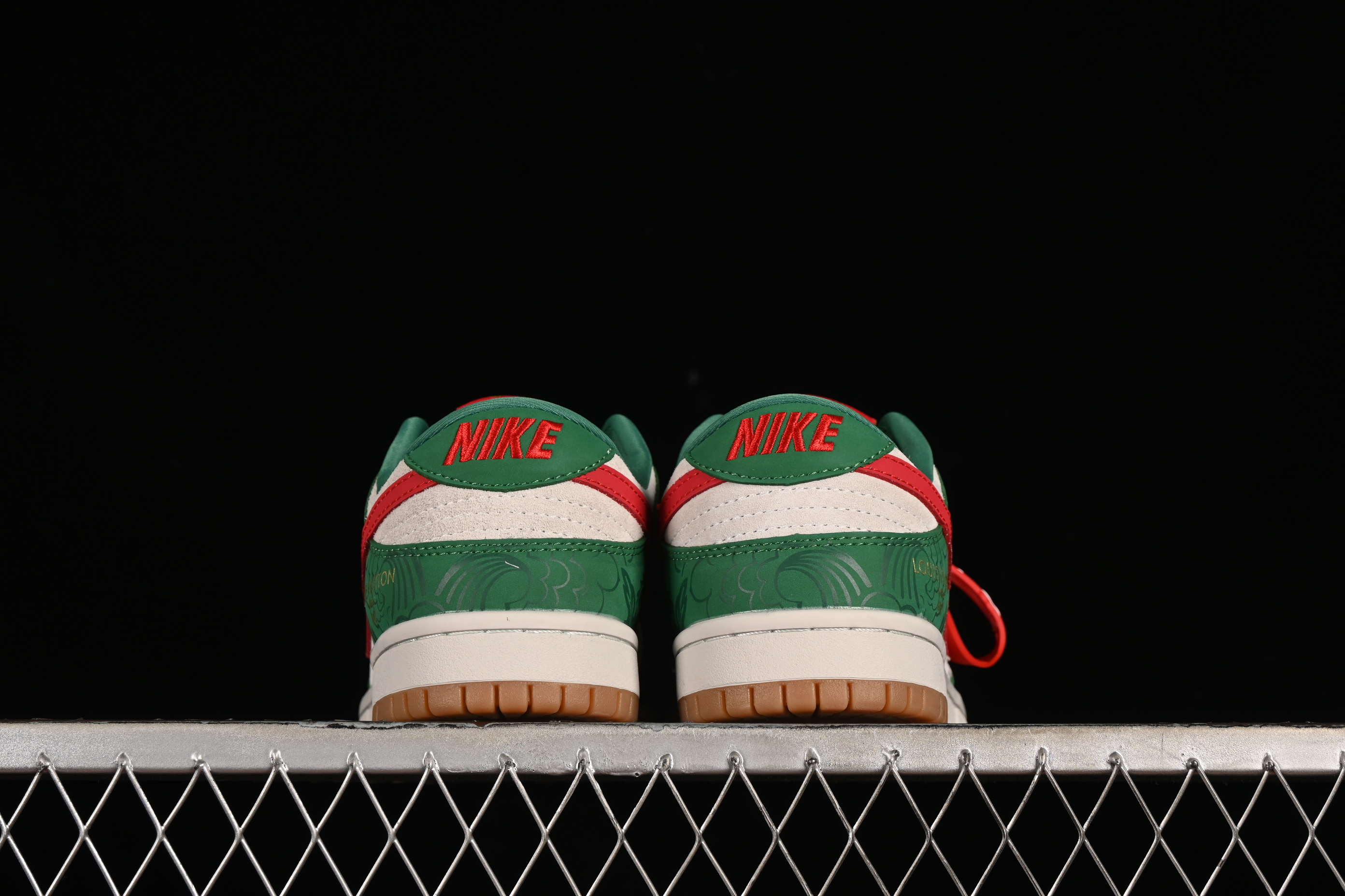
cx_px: 672
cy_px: 448
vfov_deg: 18.2
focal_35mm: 75
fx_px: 2802
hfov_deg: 27.0
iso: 160
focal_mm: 50
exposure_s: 1/80
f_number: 8
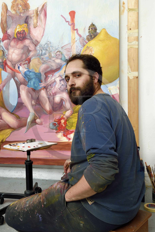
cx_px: 76
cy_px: 114
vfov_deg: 57.2
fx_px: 213
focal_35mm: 33
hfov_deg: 40.0
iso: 800
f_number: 9
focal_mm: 32
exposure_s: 1/40
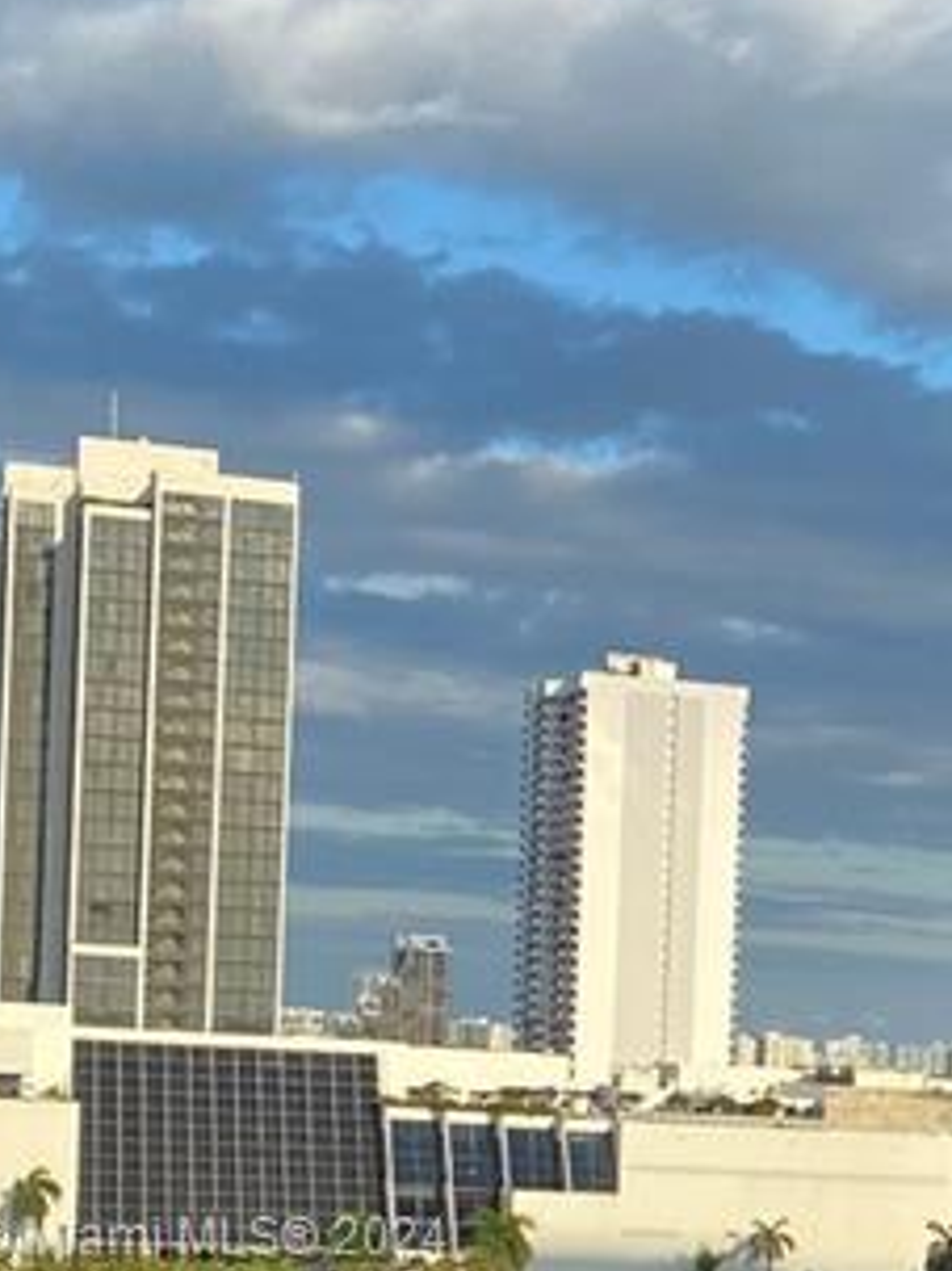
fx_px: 3780
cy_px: 1242
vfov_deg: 18.6
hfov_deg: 13.3
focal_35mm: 103
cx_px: 1568
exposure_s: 1/1779
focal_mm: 4.25
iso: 32
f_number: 1.8
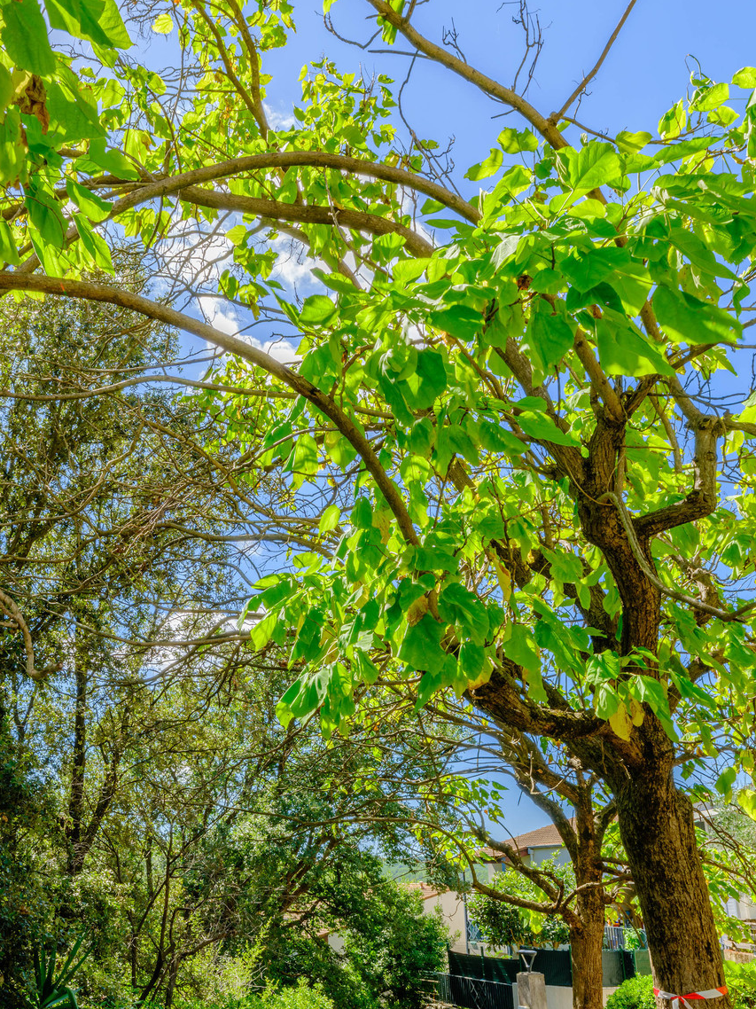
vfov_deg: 59.3
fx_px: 874
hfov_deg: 46.1
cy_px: 622
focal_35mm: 30
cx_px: 252
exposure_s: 1/15
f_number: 20
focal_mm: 20
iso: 320
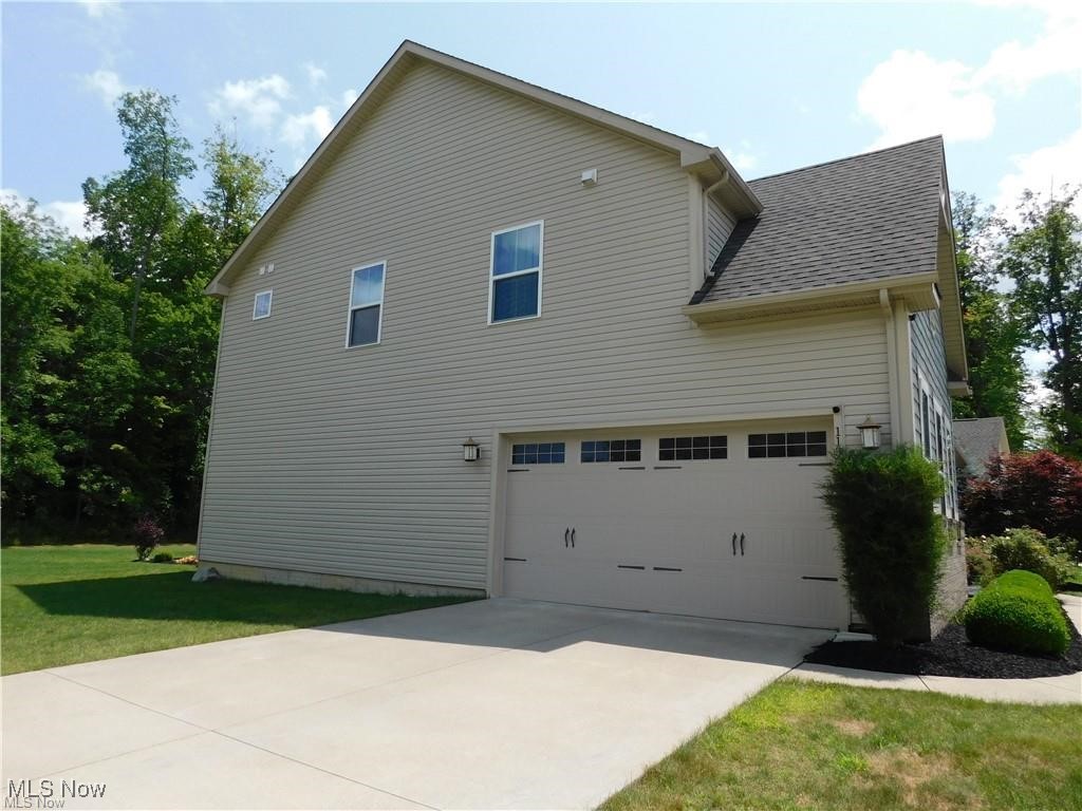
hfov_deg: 73.9
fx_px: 719
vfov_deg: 58.9
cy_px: 406
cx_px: 541
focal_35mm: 23
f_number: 6
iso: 125
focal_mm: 4
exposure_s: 1/400
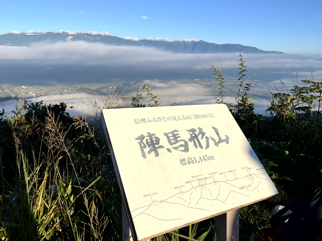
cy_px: 120
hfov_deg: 67.3
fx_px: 242
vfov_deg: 53.1
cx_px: 161
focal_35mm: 26
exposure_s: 1/4310
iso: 50
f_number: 1.6
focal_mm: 5.1
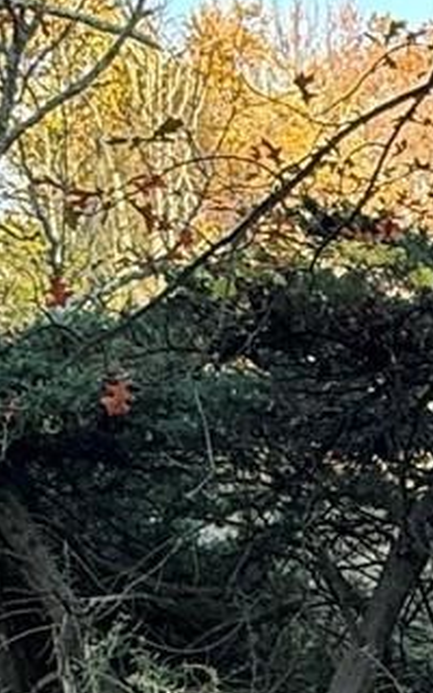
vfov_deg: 21.1
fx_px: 1794
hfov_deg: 12.8
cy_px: 693
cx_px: 721
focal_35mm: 95
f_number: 2.2
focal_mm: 2.22
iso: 100
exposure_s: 1/99
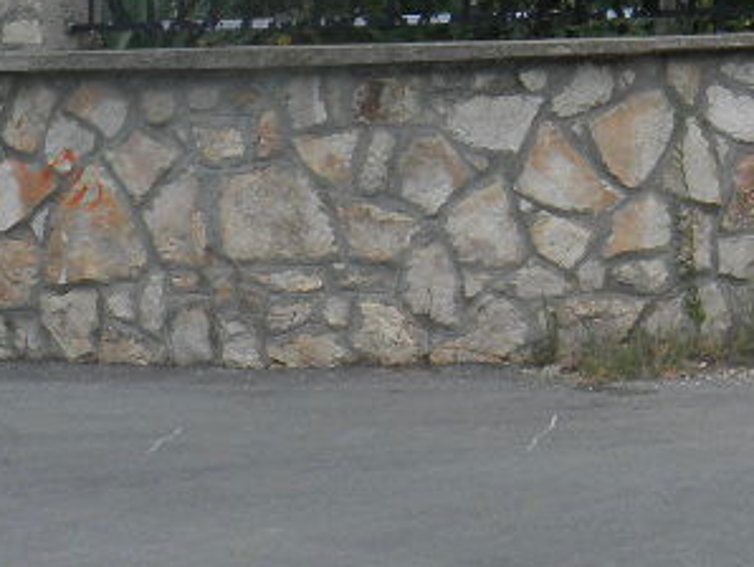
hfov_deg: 12.8
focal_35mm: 146
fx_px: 3183
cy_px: -501
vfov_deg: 9.6
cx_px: 1161
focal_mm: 6.1
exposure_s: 1/125
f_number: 9.2
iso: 64
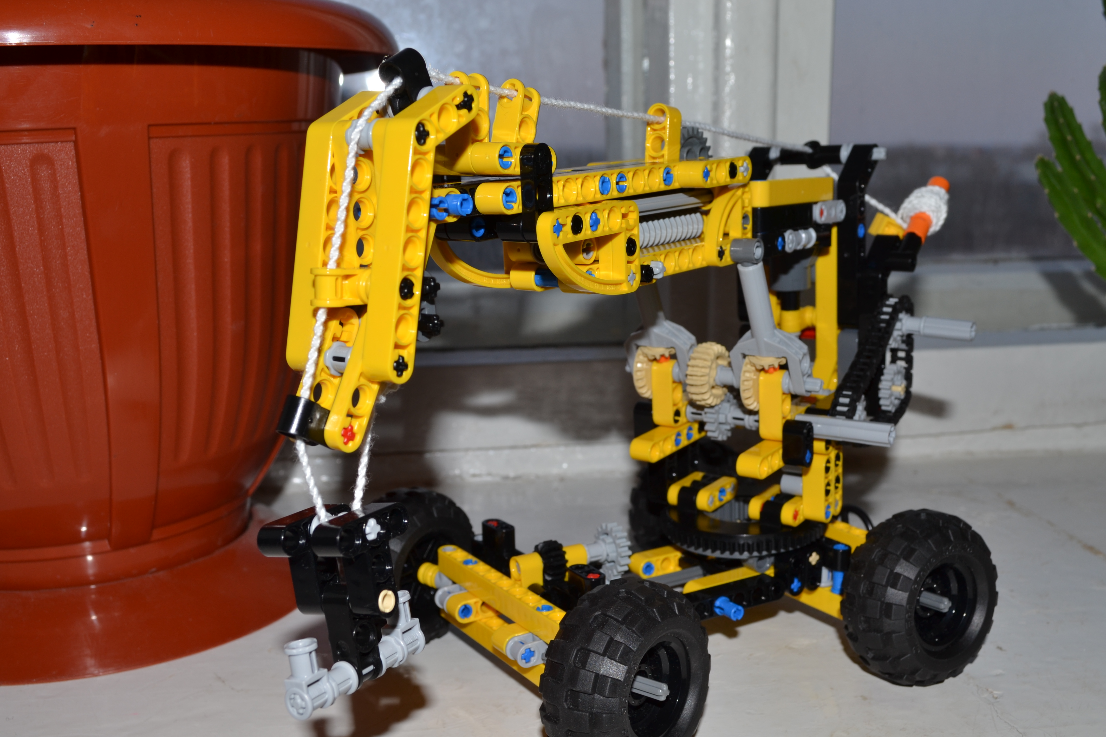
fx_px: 1198
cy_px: 399
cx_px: 552
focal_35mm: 39
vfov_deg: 34.2
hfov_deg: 49.6
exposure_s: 1/60
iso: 100
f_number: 8
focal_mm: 24
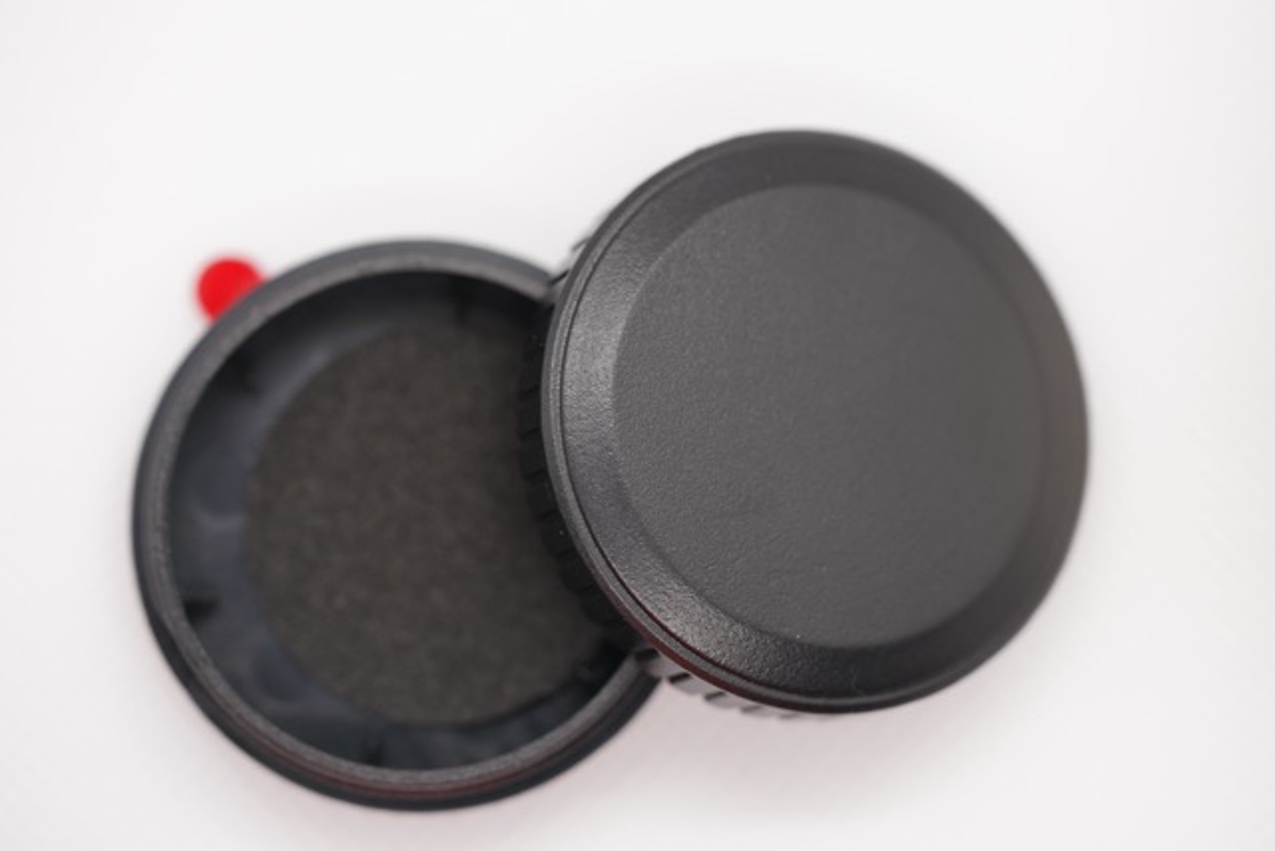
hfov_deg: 22.6
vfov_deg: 15.2
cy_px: 426
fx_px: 3188
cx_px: 638
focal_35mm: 90
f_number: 4
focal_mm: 90
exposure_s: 1/100
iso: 320
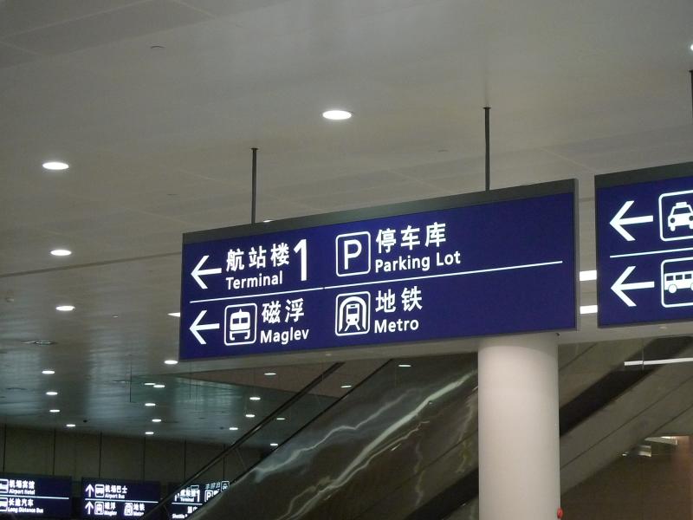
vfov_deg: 17.2
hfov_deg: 22.8
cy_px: 260
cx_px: 346
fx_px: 1722
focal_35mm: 86
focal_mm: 12.8
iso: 400
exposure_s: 1/30
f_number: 2.8
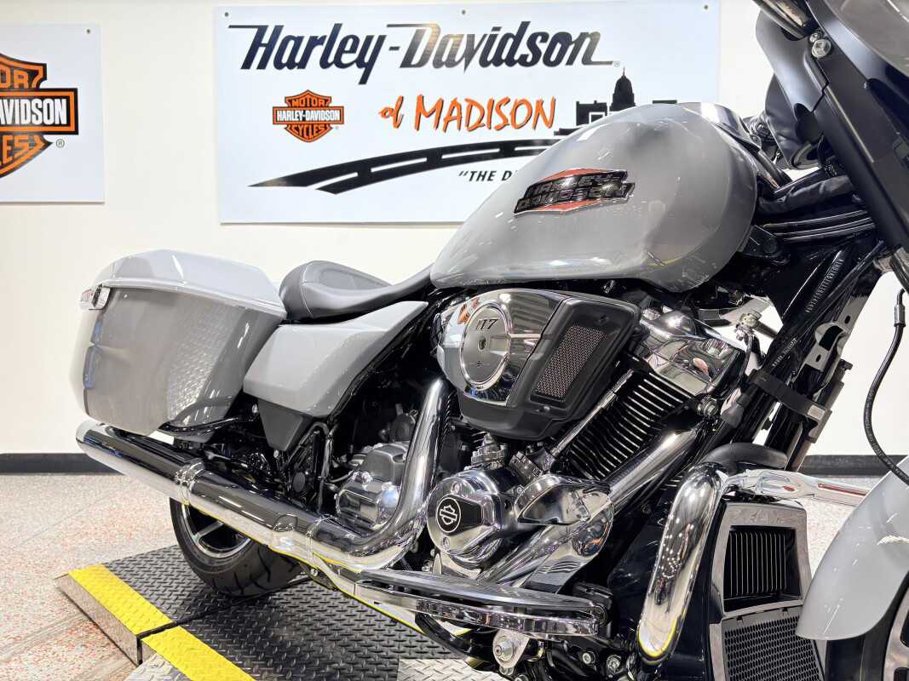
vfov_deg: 53.1
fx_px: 683
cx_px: 454
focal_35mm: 26
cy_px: 340
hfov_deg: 67.3
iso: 64
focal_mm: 5.96
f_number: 1.6
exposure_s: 1/120
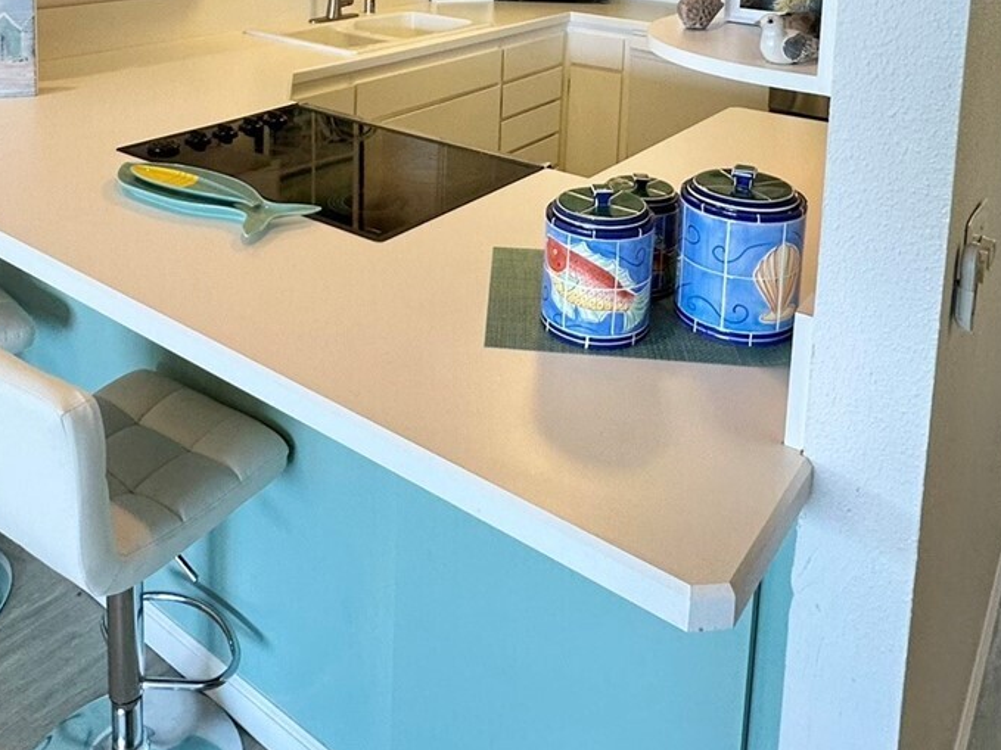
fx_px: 954
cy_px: -16
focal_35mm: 33
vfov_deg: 37.8
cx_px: 453
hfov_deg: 55.3
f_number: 2.2
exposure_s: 1/120
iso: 160
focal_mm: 2.22
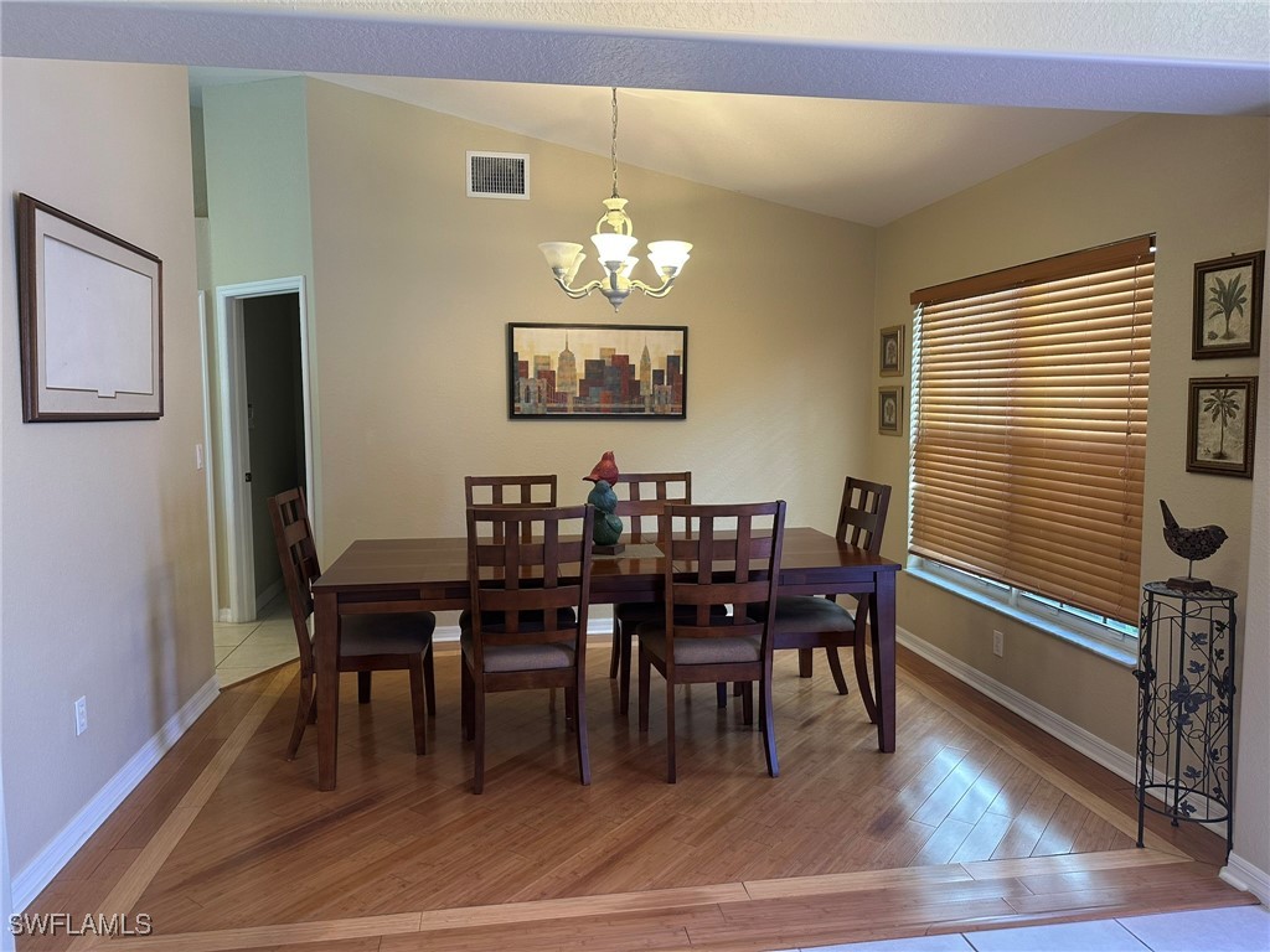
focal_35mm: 24
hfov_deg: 71.6
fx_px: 881
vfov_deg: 56.8
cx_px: 635
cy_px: 476
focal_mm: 6.86
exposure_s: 1/60
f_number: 1.78
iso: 125
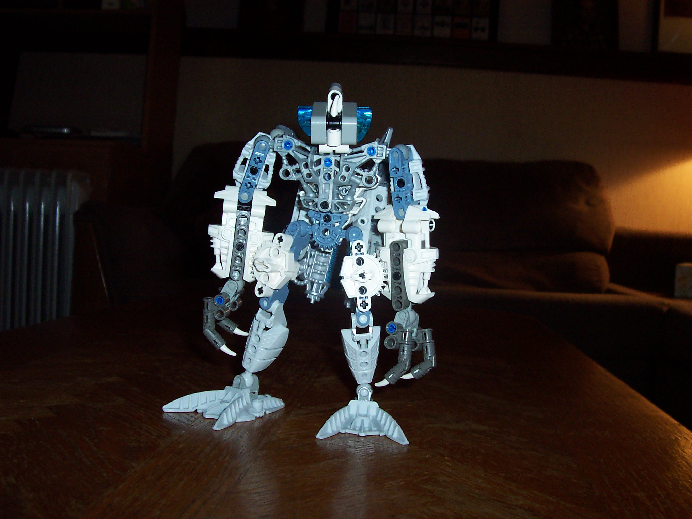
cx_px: 346
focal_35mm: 37
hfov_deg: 50.1
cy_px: 260
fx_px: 740
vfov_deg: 38.7
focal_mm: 5.6
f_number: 2.8
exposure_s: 1/60
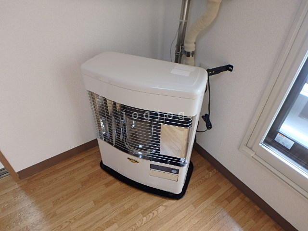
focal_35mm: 21
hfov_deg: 79.0
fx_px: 187
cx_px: 154
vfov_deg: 63.4
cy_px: 116
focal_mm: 3.7
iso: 200
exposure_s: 1/30
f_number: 3.5
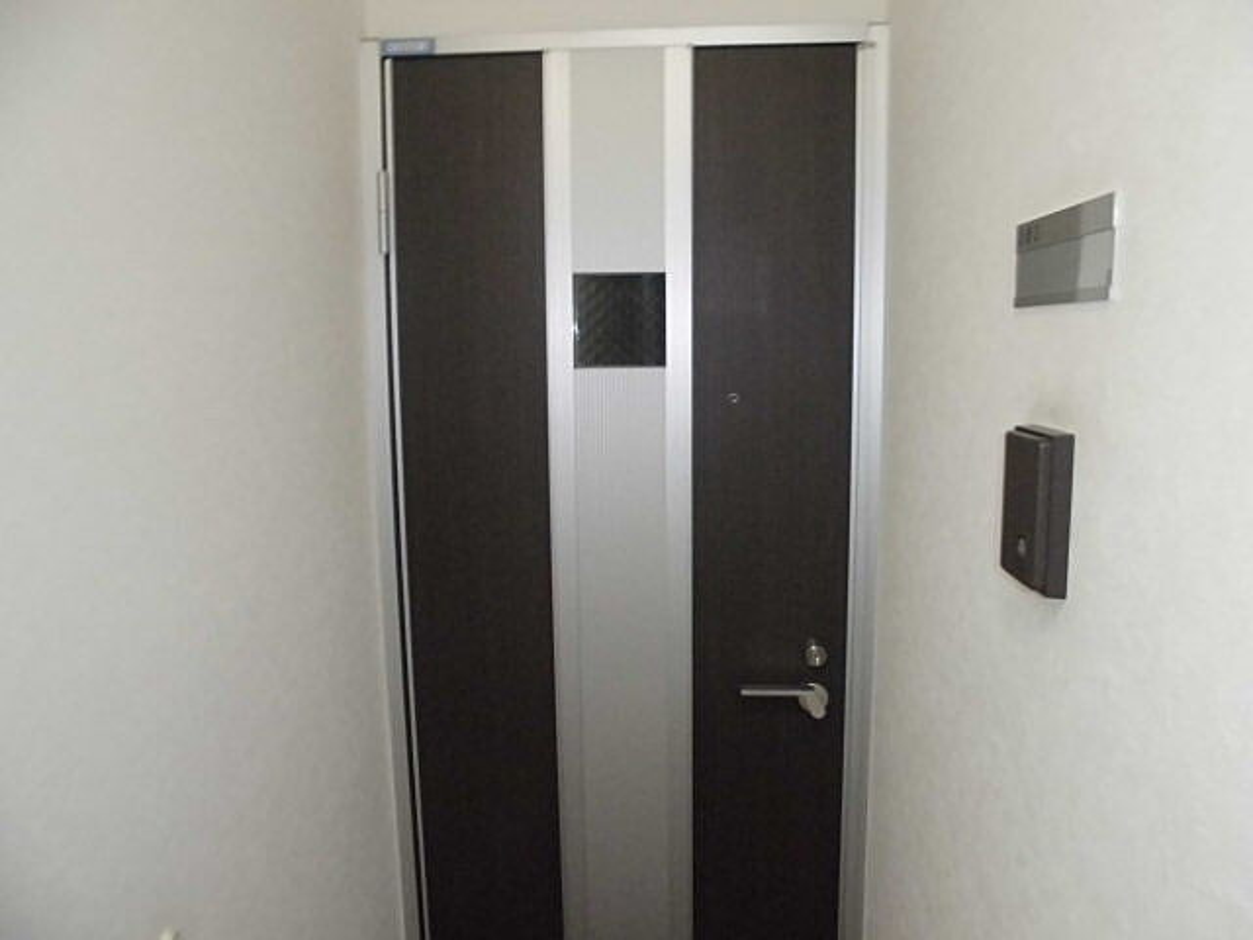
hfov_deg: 67.3
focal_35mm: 26
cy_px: 470
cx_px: 626
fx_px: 941
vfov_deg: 53.1
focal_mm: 4.6
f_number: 3.5
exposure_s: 1/20
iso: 400
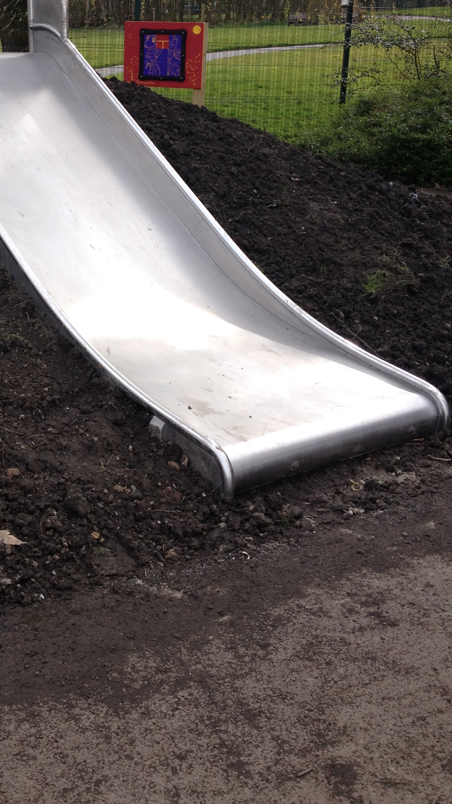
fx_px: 1108
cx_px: 107
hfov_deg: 22.8
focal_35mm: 52
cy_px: 280
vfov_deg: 39.5
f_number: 2.4
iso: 50
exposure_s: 1/600
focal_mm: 4.28
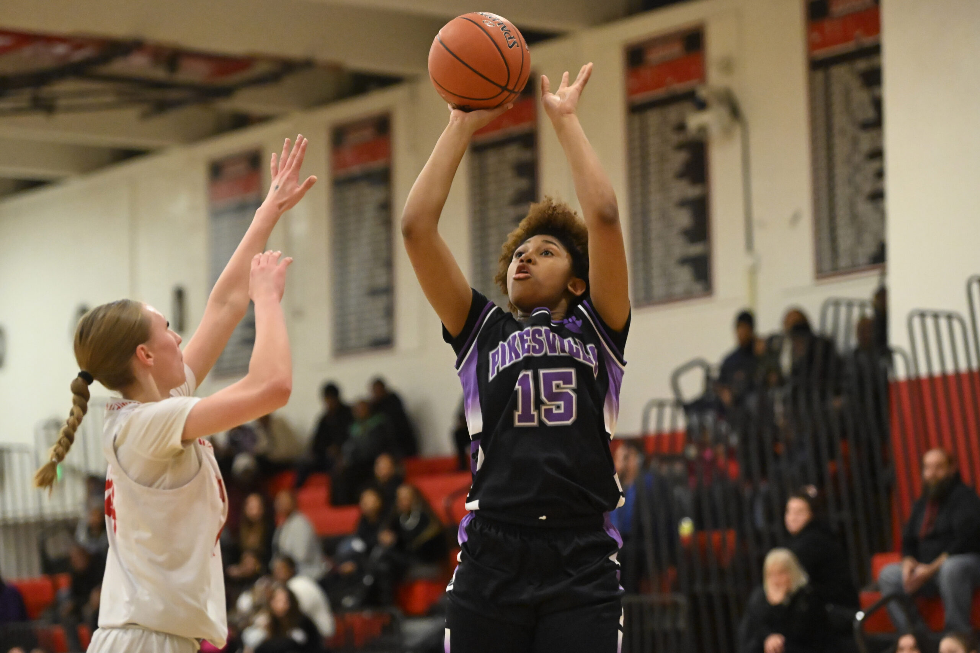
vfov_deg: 11.8
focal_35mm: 116
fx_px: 3158
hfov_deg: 17.6
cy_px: 326
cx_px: 490
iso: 12800
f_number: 2.8
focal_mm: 116
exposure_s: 1/800
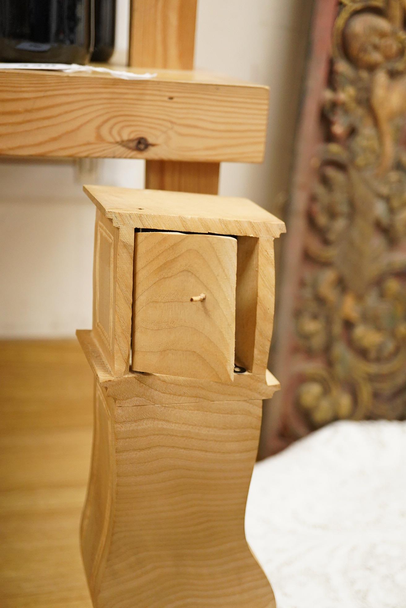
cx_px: 203
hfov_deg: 29.9
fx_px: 761
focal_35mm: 45
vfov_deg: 43.6
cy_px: 304
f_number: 3.5
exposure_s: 1/400
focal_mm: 30
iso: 2500
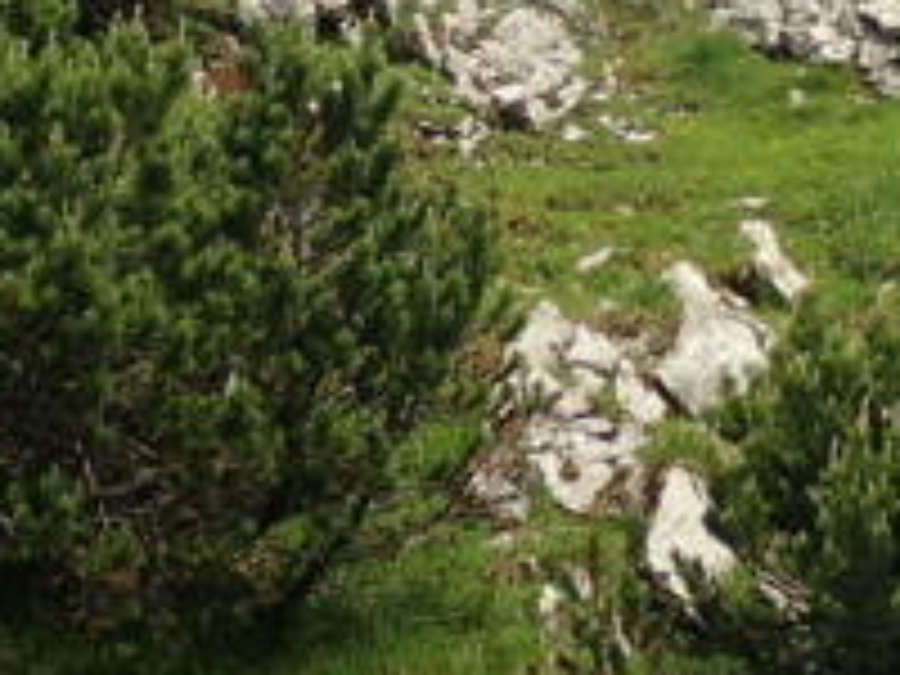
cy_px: -94
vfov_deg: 8.8
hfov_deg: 11.8
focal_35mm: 167
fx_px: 4342
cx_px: 547
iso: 100
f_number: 5
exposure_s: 1/400
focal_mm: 10.29
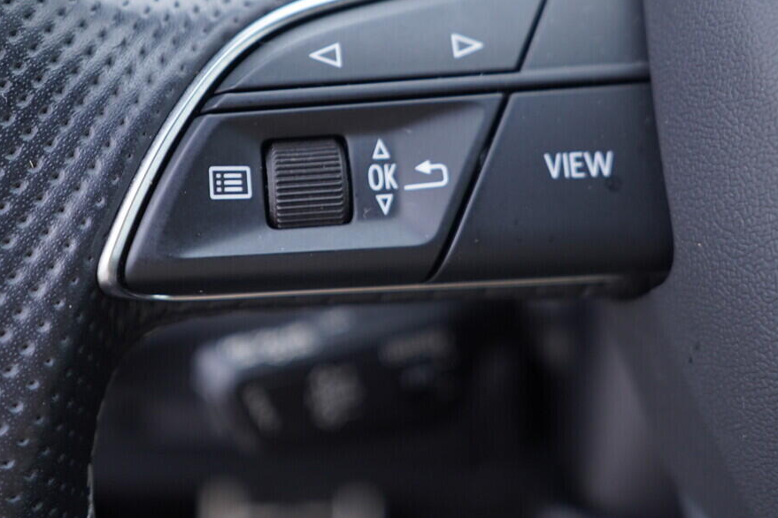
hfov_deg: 33.9
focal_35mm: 59
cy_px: 118
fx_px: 1275
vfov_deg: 22.7
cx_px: 391
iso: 200
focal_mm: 24
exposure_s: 1/40
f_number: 2.8
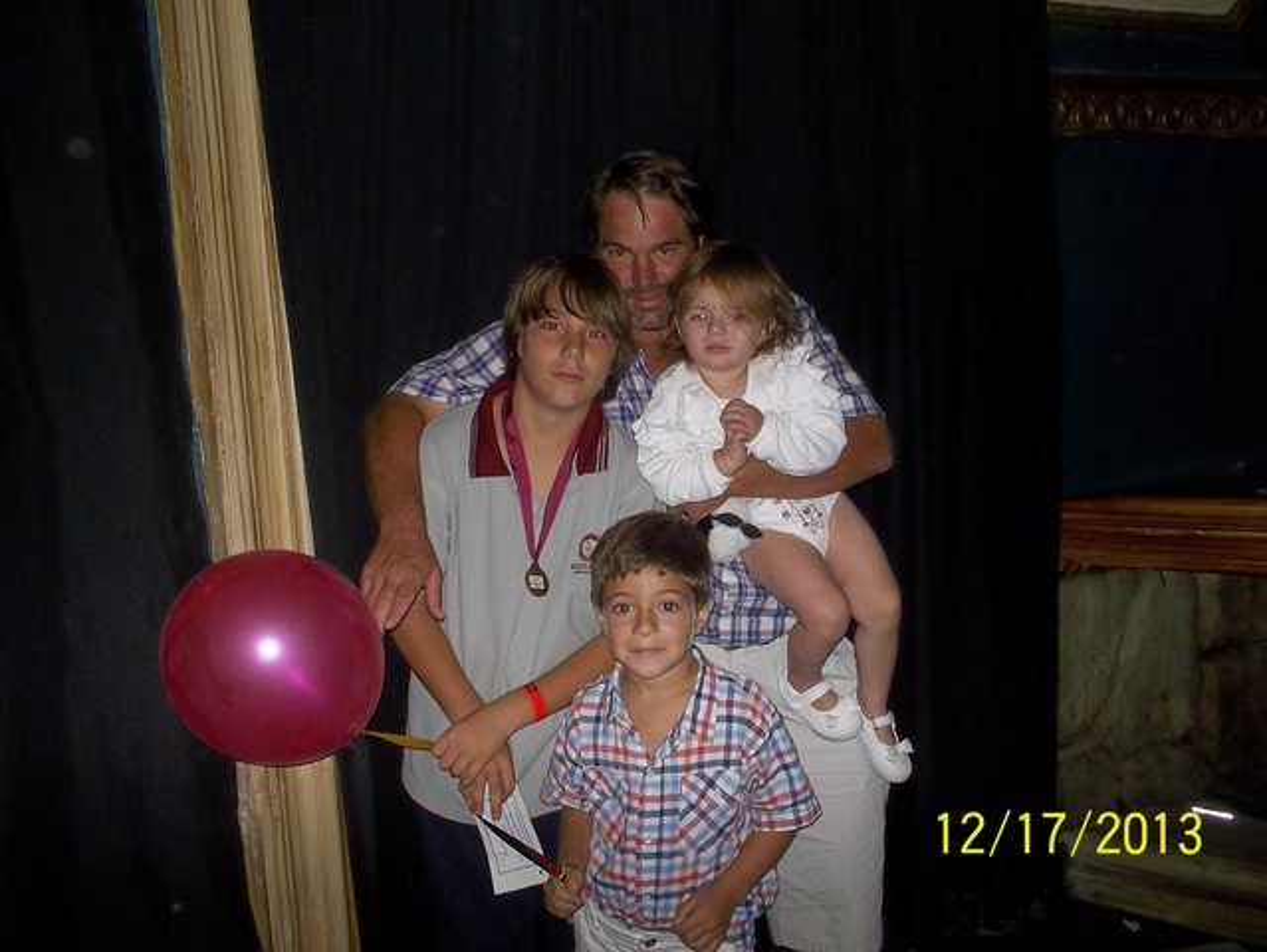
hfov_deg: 61.6
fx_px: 1062
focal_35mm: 29
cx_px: 634
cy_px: 476
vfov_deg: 48.3
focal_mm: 4.1
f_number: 3.3
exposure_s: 1/30
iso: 80
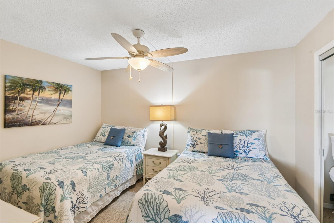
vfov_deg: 73.7
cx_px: 167
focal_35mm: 16
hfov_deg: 96.7
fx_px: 148
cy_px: 112
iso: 400
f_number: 8
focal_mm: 16
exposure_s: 1/6
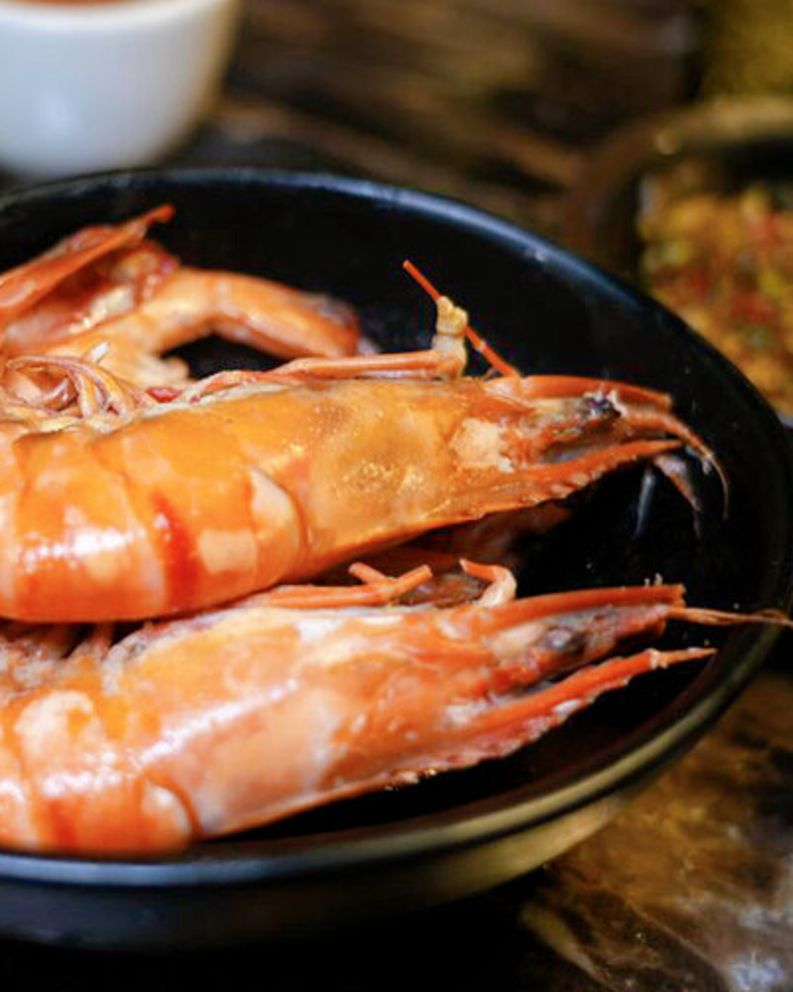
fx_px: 1821
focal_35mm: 62
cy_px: 474
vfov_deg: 30.5
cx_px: 152
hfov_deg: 24.2
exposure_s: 1/40
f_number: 4
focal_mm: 39
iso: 500
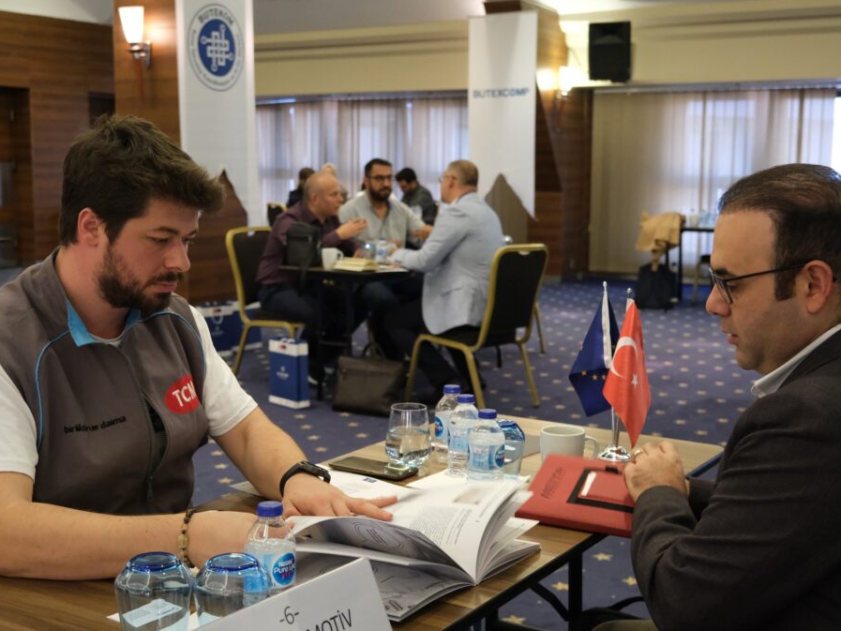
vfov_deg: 32.2
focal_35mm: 45
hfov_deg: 42.1
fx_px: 1093
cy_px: 315
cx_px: 416
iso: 3200
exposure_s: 1/50
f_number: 4
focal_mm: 27.5
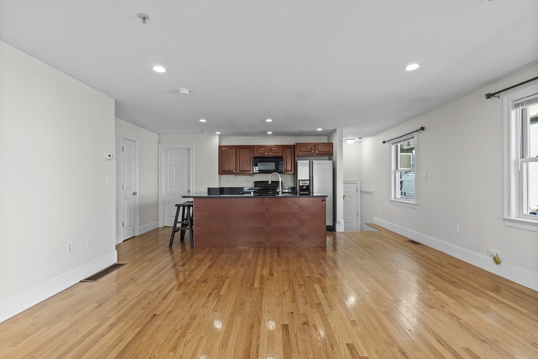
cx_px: 269
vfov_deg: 73.8
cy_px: 180
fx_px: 239
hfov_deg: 96.7
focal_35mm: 16
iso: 320
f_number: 7.1
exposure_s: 1/6
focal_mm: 16
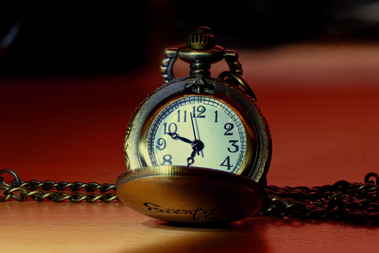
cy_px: 126
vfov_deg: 10.2
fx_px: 1421
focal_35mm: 135
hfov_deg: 15.2
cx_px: 190
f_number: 11
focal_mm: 90
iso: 400
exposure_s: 1/5
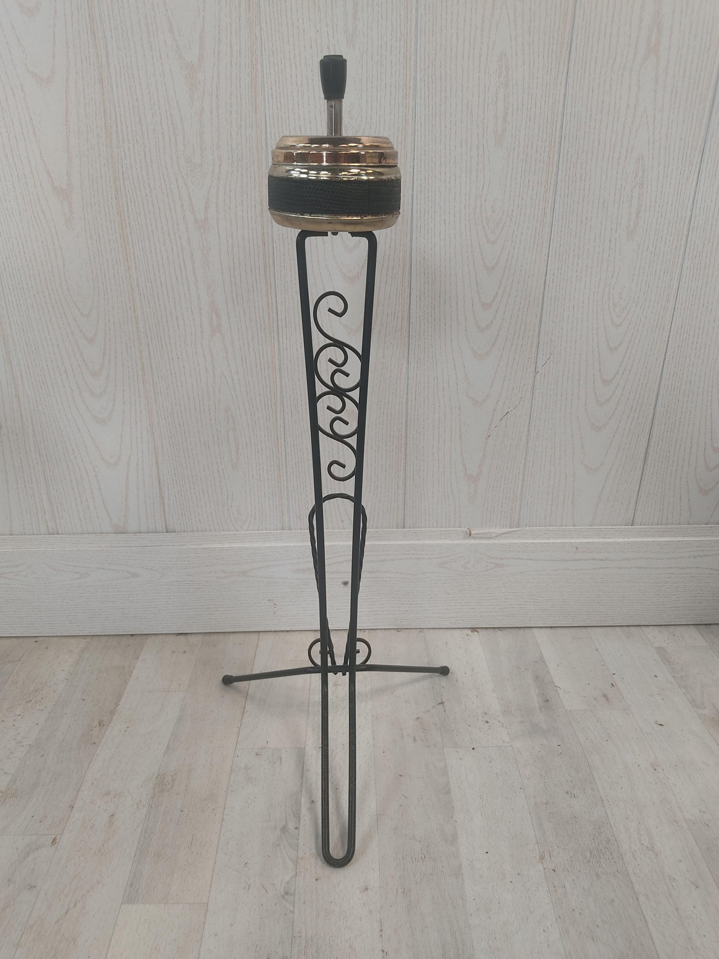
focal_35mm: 26
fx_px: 720
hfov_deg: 53.1
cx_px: 360
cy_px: 480
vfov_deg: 67.3
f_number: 1.79
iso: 207
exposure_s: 1/50
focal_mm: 4.74
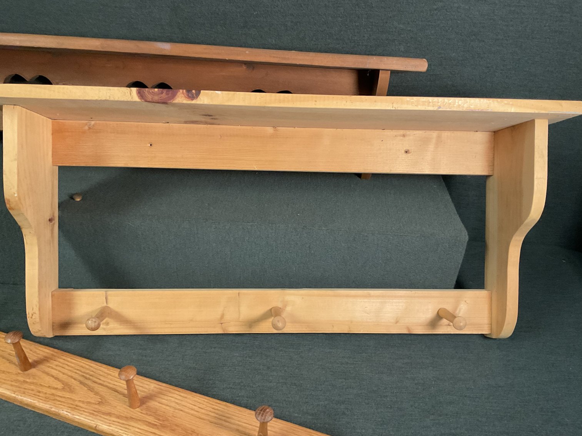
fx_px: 488
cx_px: 291
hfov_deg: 61.7
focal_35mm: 29
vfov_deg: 48.2
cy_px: 218
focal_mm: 3
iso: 250
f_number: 1.8
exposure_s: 1/60
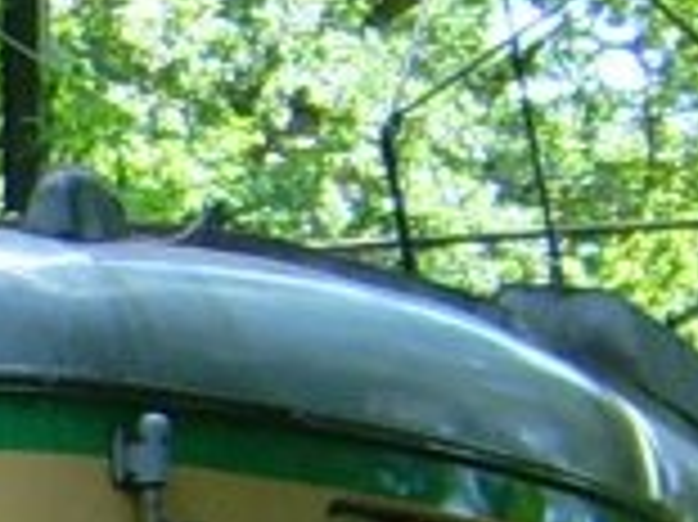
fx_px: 5460
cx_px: -1058
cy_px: 720
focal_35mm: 271
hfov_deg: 6.9
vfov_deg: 5.4
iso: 50
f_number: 2.8
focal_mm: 5.95
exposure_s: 1/125
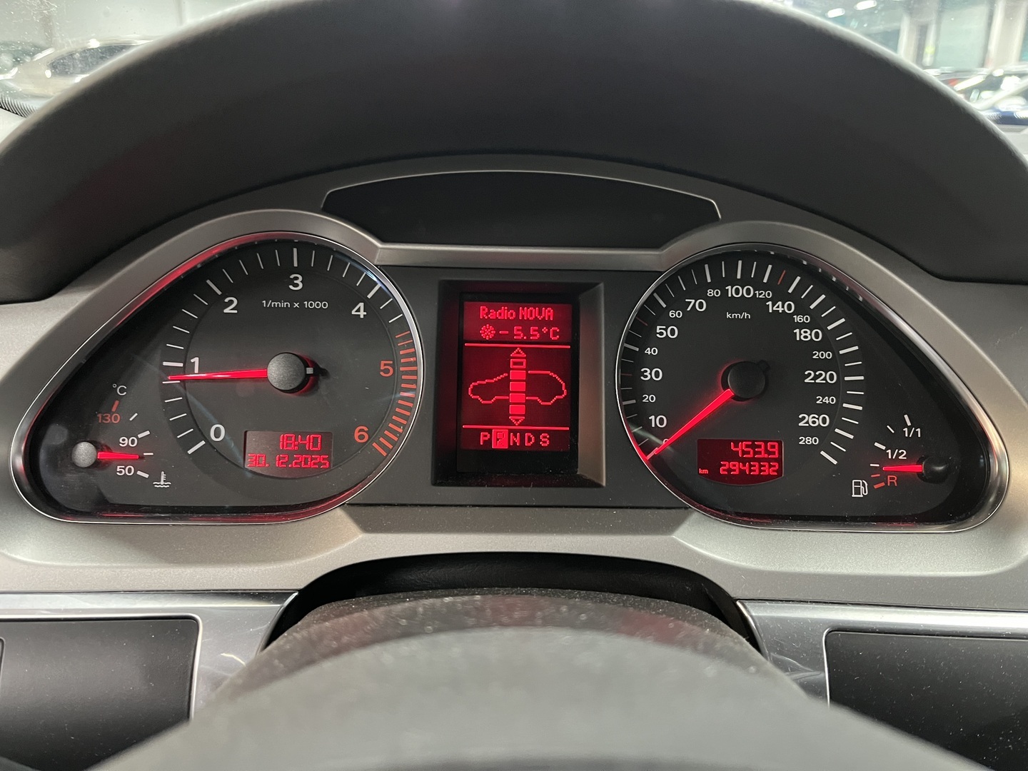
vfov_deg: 53.1
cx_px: 514
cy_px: 386
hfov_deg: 67.3
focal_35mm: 26
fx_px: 772
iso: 640
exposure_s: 1/25
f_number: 1.6
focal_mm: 5.1
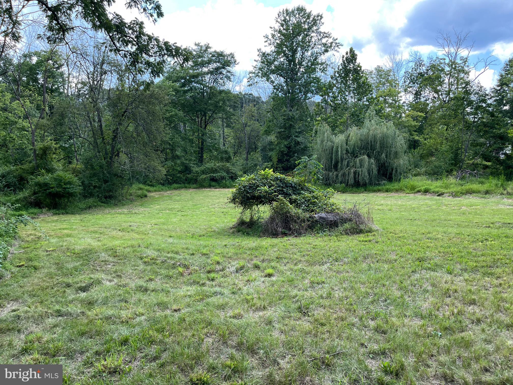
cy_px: 192
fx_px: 385
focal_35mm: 26
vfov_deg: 53.1
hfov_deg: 67.3
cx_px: 256
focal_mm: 5.1
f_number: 1.6
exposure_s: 1/555
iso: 50
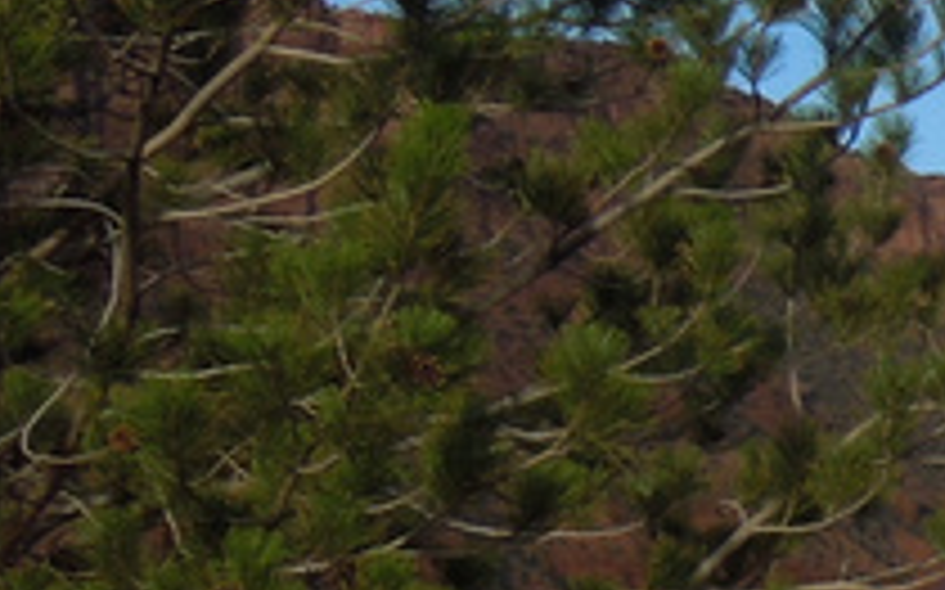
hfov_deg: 10.7
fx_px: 4659
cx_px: 1782
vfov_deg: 7.2
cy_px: 545
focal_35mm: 181
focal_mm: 6.3
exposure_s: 1/1000
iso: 100
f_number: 3.7
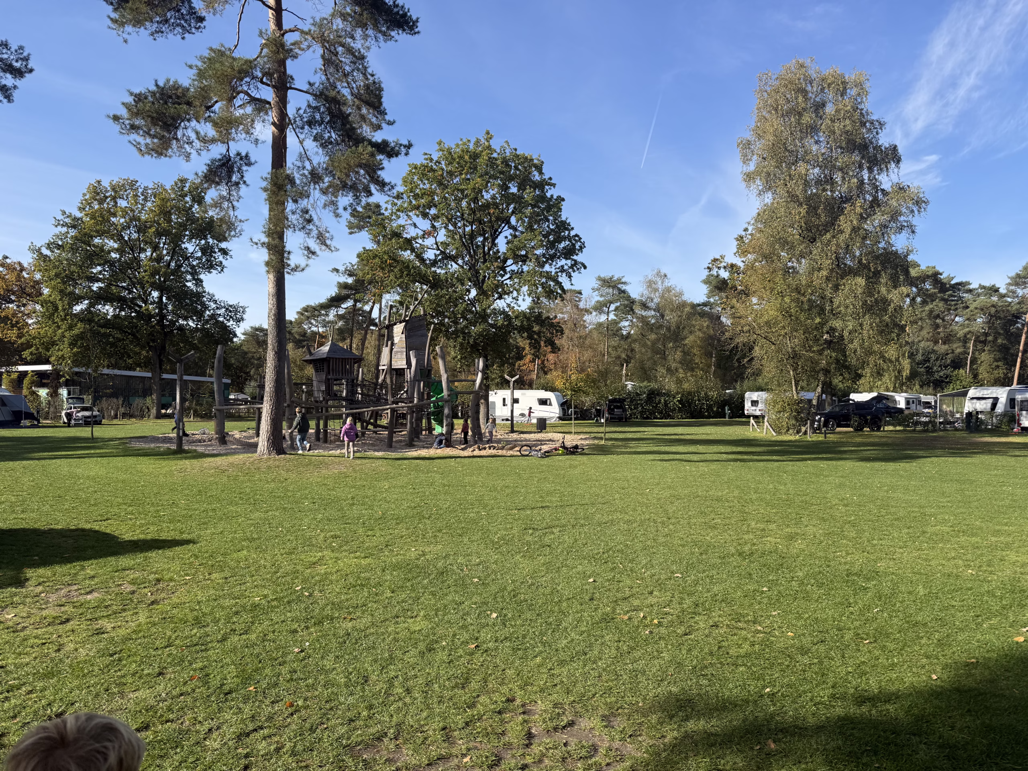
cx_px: 514
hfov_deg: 71.6
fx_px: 713
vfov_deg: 56.8
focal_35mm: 24
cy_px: 386
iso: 80
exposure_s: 1/2525
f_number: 1.78
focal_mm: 6.76
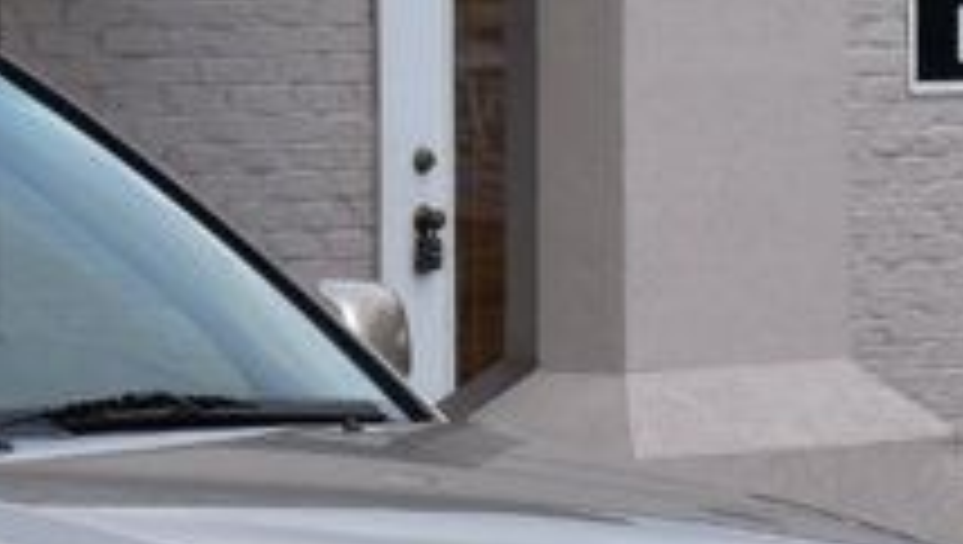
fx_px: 7670
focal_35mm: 300
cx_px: -670
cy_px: 373
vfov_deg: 4.1
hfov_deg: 7.0
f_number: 11
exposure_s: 1/500
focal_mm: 40
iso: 360
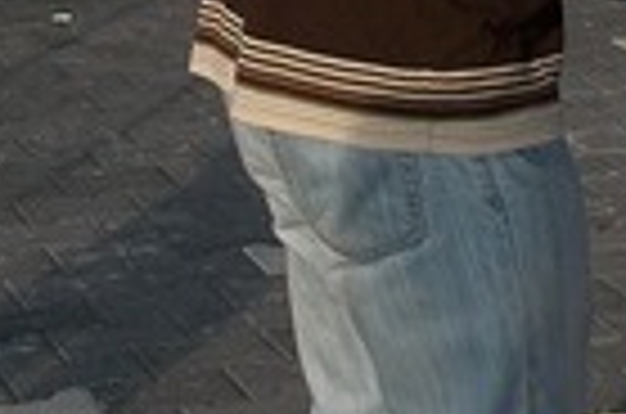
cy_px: -340
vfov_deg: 8.7
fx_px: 2602
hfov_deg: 12.7
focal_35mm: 150
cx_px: 1063
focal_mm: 24
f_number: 9
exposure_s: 1/320
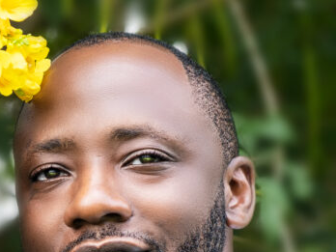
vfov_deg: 6.3
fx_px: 2281
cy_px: 299
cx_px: -19
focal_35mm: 235
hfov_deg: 8.4
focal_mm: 55
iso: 320
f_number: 4
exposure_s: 1/160
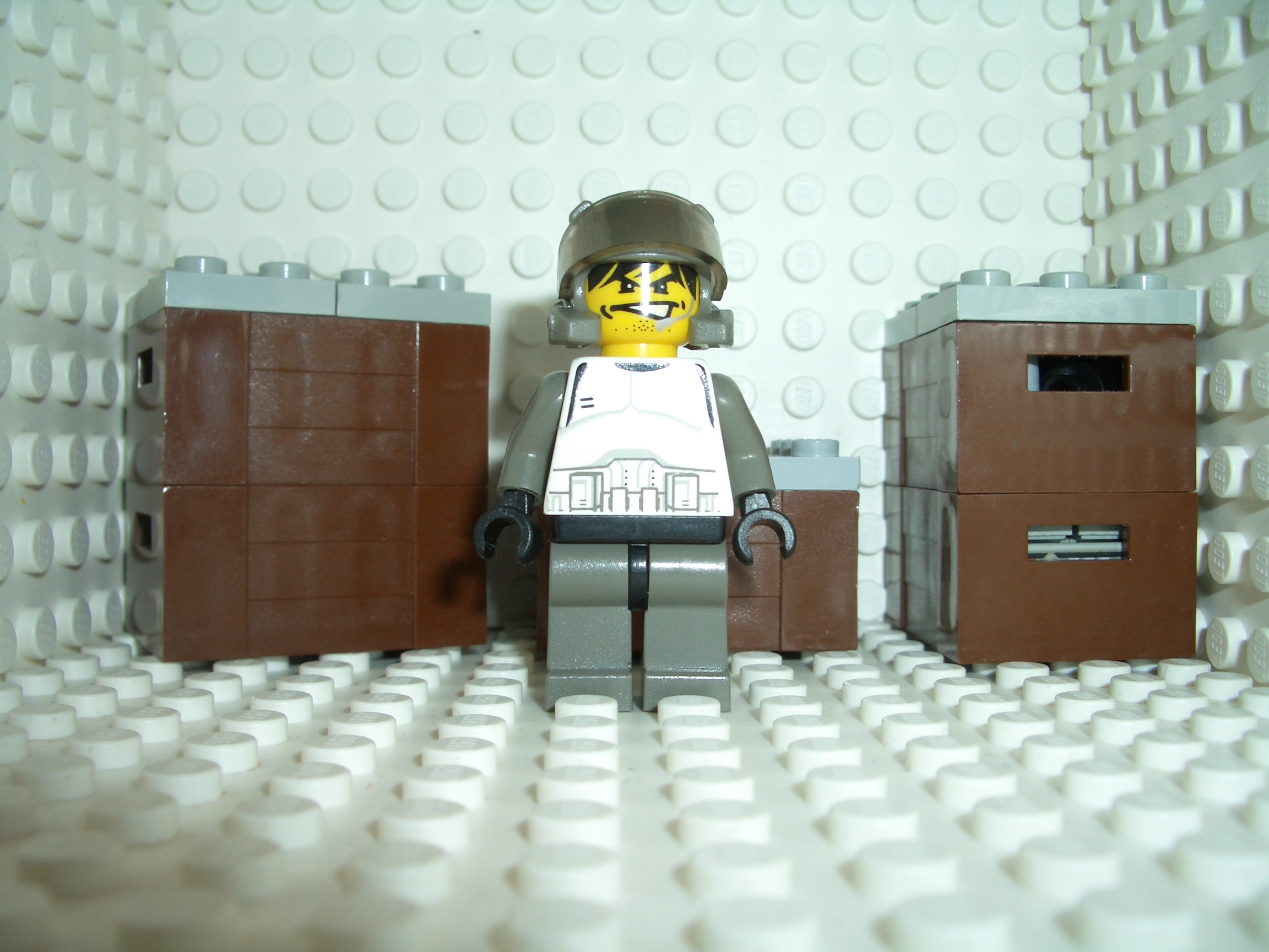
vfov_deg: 40.7
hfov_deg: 52.6
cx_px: 634
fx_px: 1283
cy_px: 476
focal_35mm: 35
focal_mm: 5.8
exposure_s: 1/60
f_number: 4.3
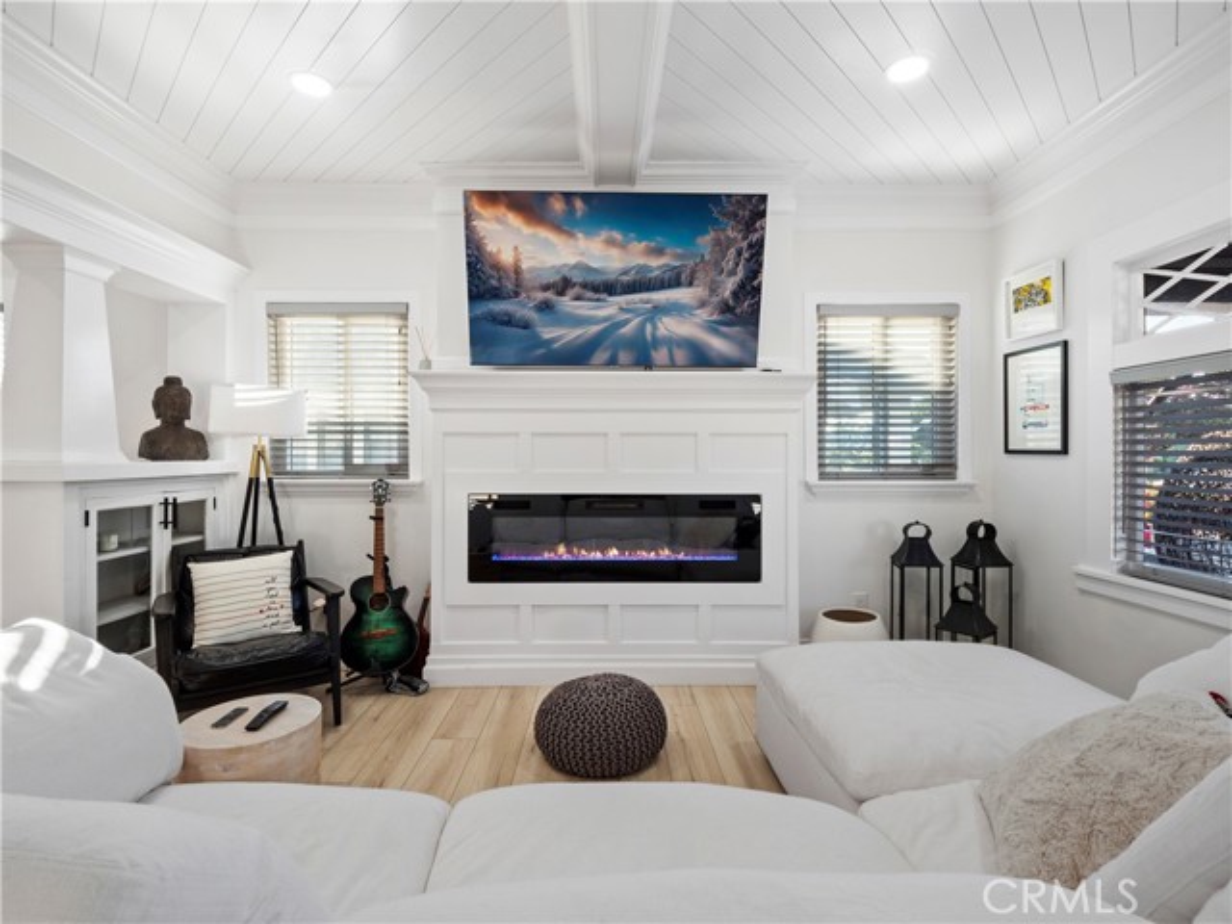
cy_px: 462
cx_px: 616
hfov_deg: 94.5
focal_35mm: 16
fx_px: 569
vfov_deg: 78.1
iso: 200
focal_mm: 8
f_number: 8
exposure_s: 1/10
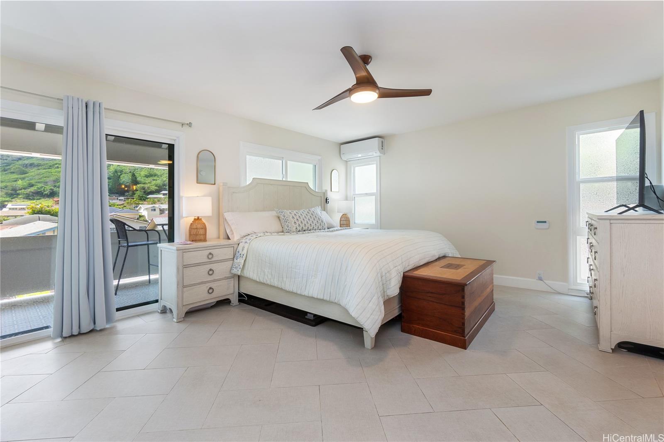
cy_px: 221
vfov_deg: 77.3
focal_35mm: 15
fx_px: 277
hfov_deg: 100.4
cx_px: 332
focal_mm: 10
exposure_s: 1/10
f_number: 8
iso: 100
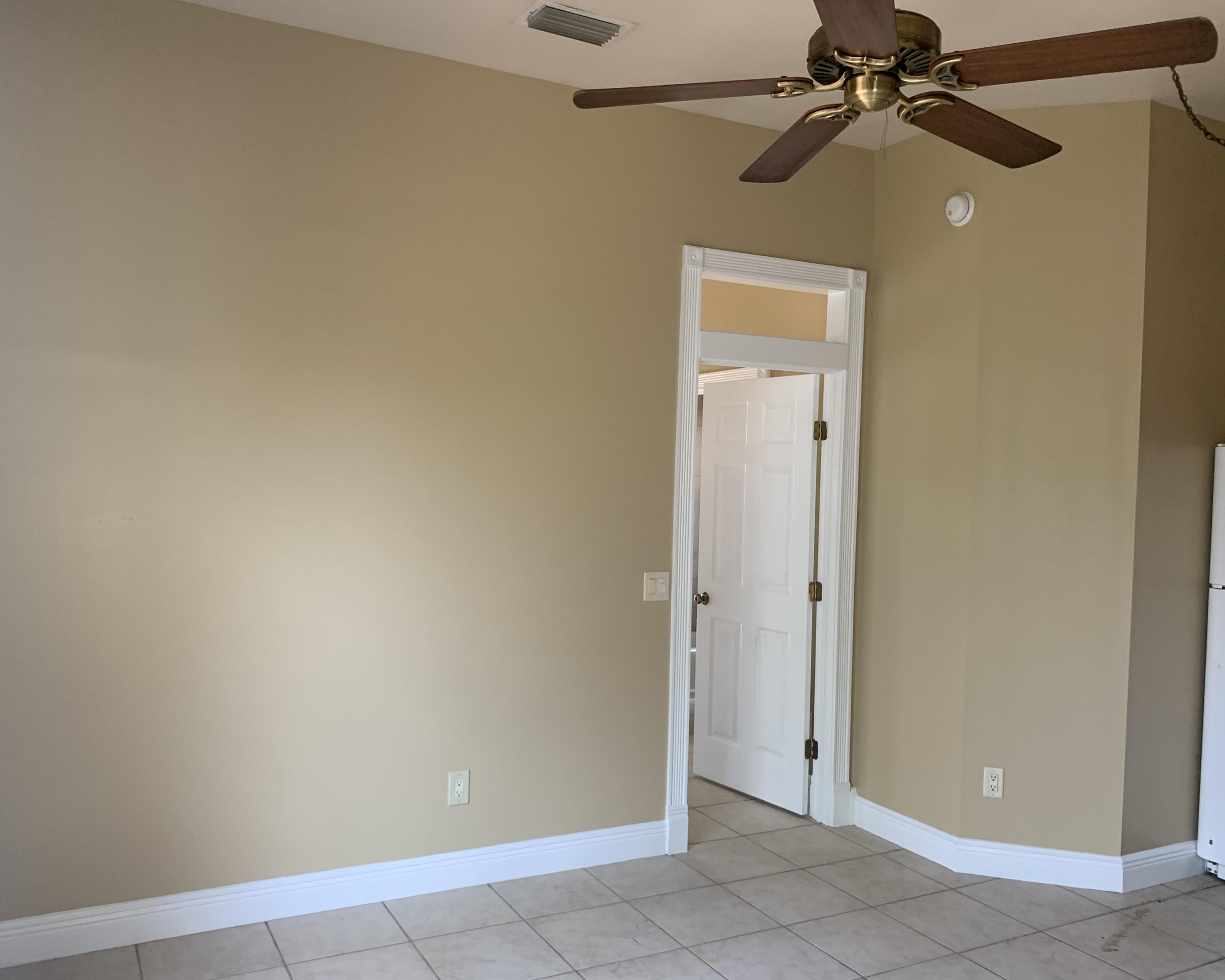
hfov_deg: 62.2
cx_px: 587
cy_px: 489
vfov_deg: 51.5
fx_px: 1015
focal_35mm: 28
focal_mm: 4.25
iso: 100
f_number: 1.8
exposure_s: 1/60
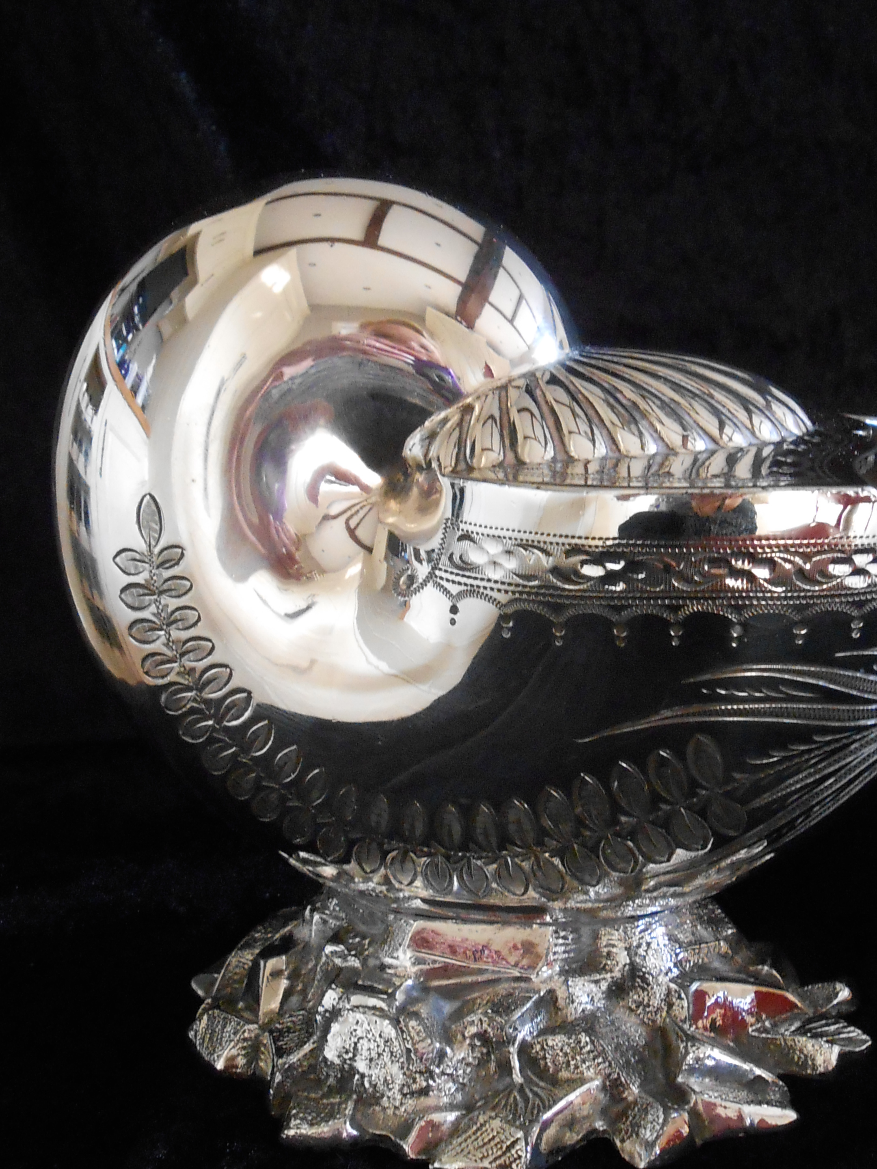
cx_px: 470
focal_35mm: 48
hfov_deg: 30.3
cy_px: 578
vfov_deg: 39.7
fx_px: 1621
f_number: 3.8
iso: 400
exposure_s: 1/30
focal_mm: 5.3
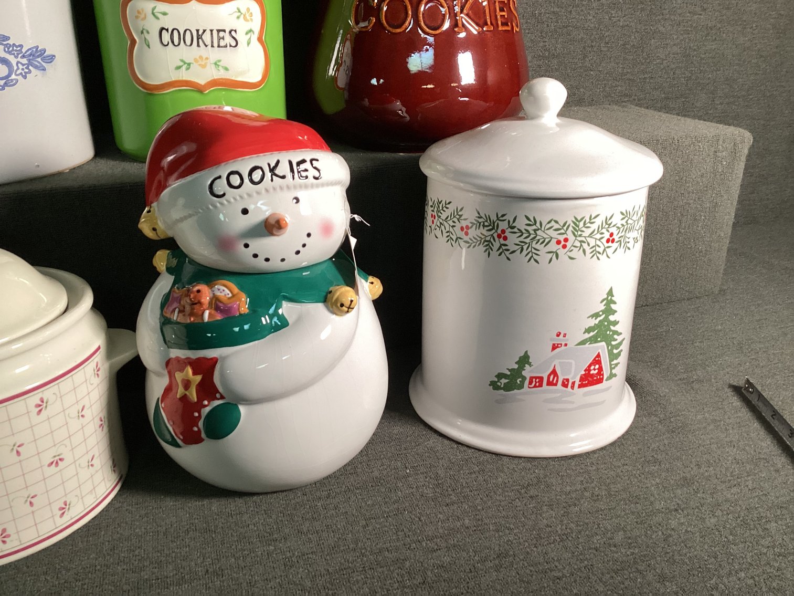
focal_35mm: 31
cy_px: 298
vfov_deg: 45.4
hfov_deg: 58.3
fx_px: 711
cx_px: 397
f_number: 2.4
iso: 160
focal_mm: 3.3
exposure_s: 1/60
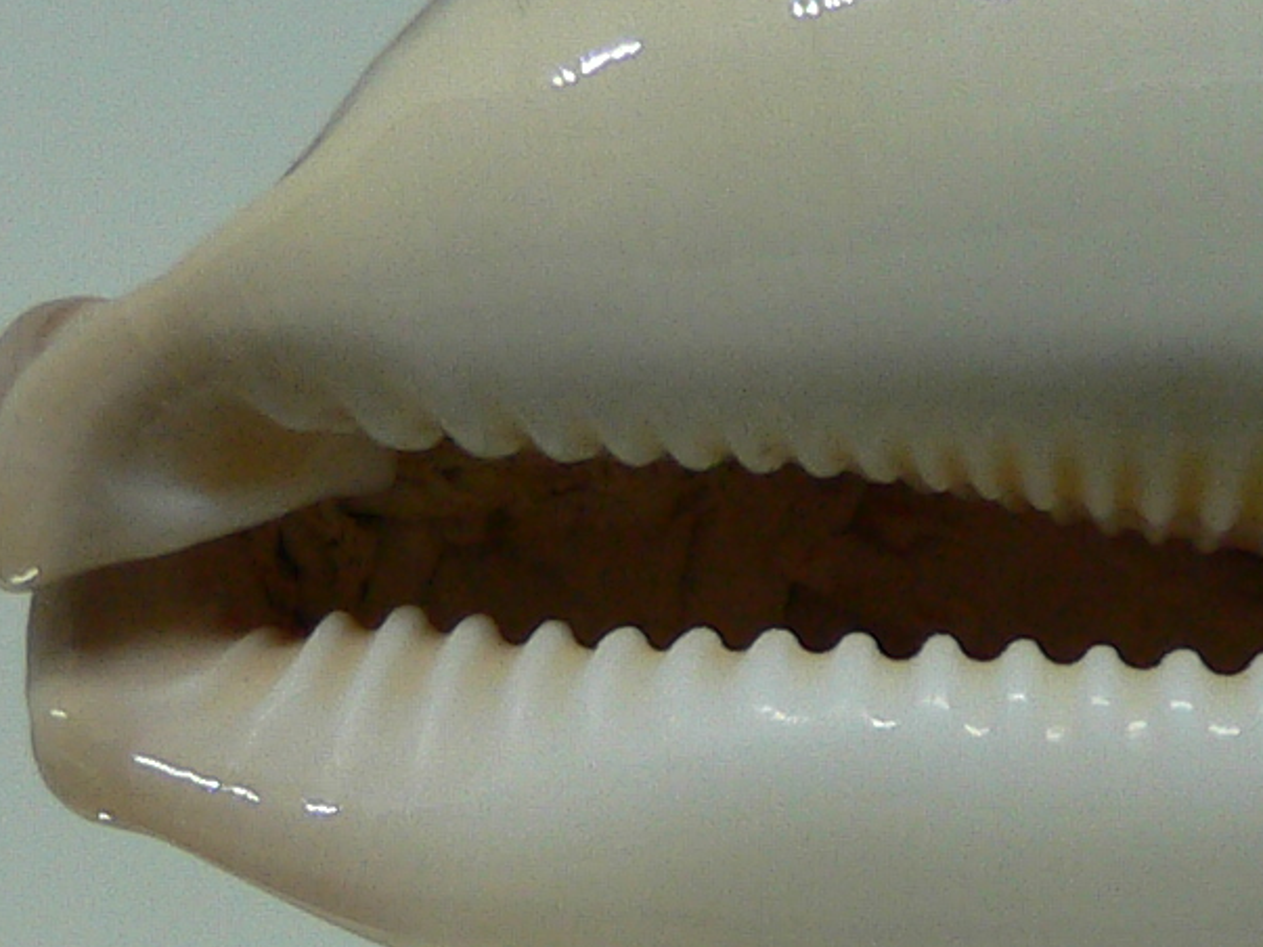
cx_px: 1158
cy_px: 903
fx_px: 4268
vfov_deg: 12.5
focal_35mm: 117
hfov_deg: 16.6
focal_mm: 4.6
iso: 100
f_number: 2.8
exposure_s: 1/60
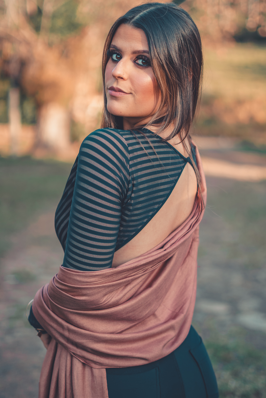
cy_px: 199
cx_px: 133
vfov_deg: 27.0
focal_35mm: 75
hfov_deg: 18.2
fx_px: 831
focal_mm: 50
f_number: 1.8
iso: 100
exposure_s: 1/1250
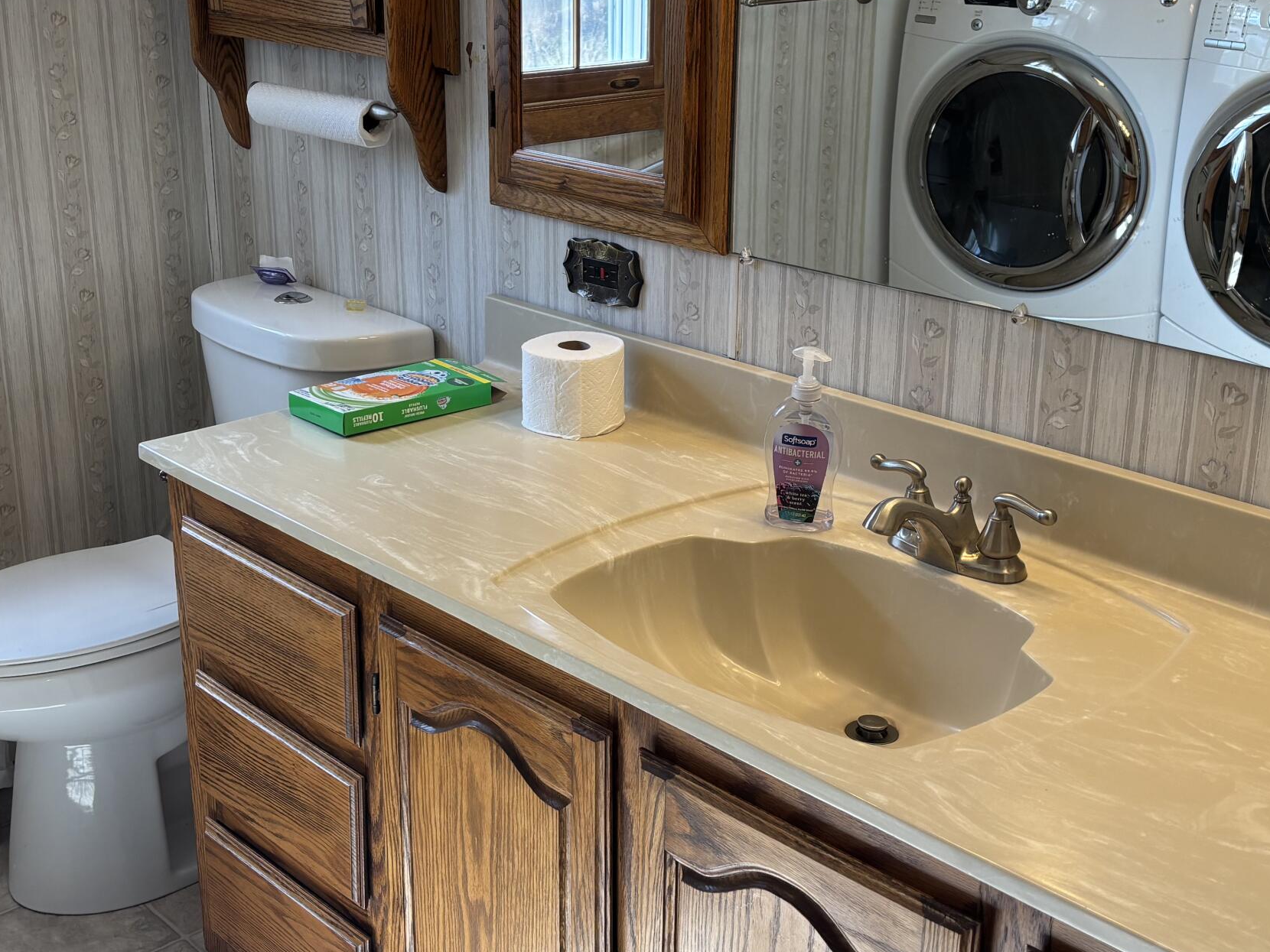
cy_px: 448
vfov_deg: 30.9
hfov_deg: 40.4
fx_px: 1724
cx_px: 566
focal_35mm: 47
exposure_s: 1/130
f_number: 1.6
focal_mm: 5.96
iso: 64
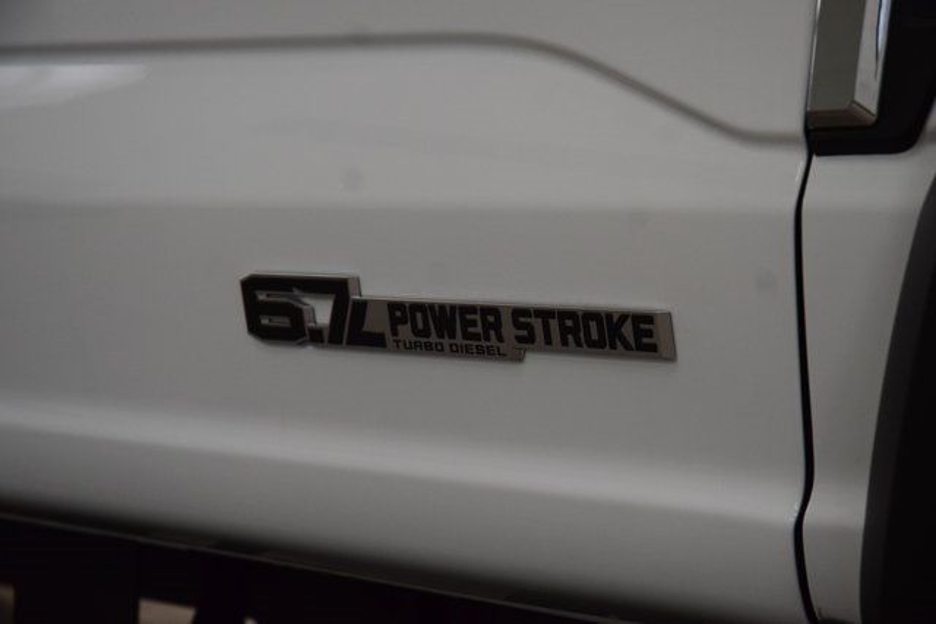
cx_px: 468
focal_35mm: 105
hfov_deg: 19.5
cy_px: 312
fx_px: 2730
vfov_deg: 13.0
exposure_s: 1/125
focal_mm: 70
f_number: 6.3
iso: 1600
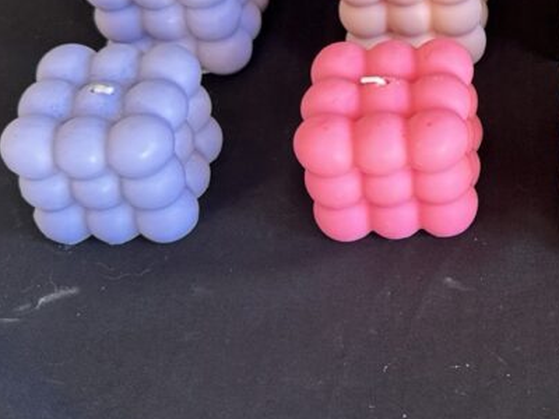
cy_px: -7
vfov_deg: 23.3
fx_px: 969
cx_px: 640
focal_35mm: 60
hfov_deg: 28.7
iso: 200
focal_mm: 6.76
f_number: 1.78
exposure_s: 1/69
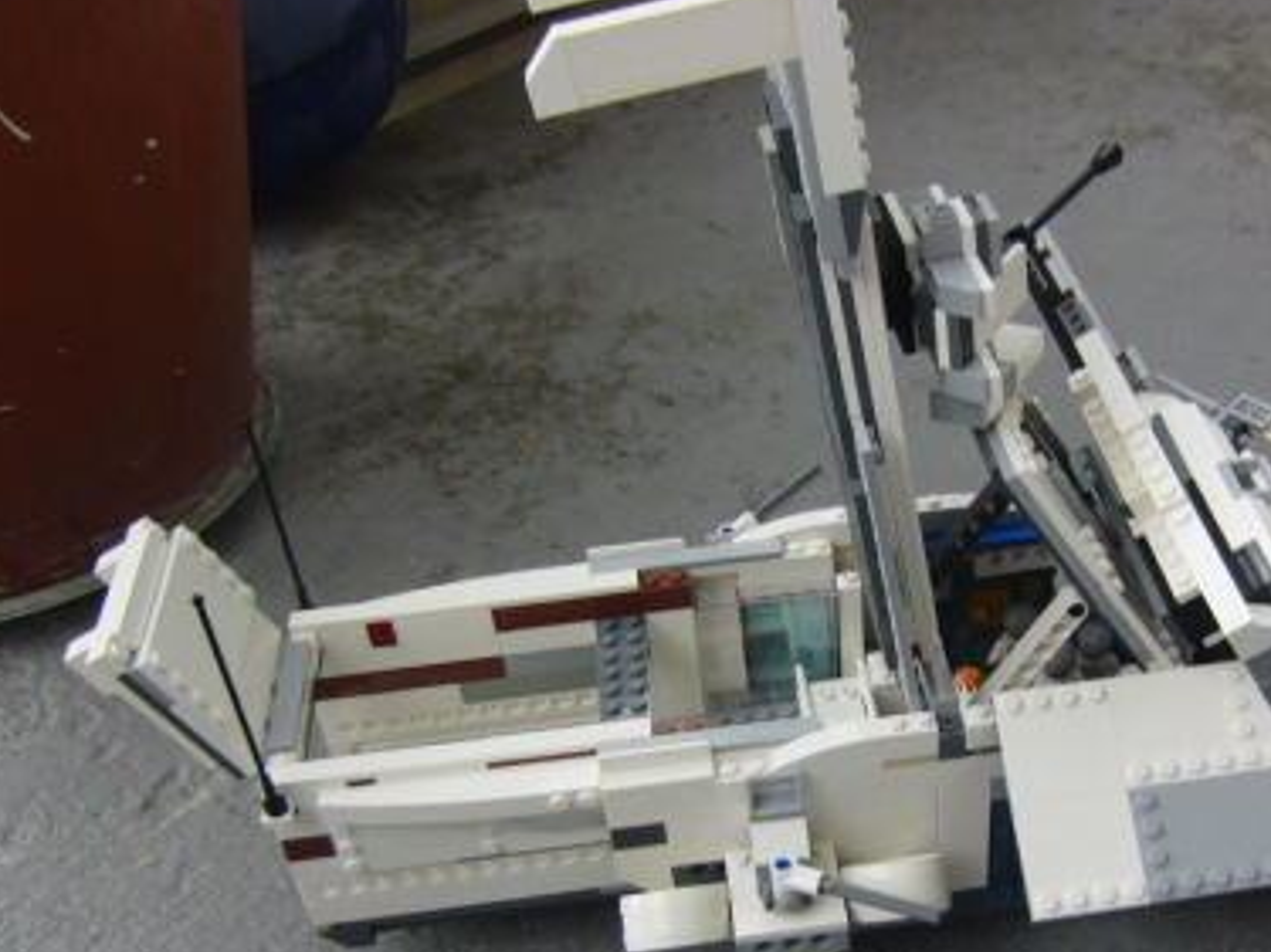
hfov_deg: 45.1
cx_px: 844
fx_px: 1505
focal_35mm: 41
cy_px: 650
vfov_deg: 34.7
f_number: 3.2
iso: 100
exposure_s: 1/80
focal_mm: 4.3
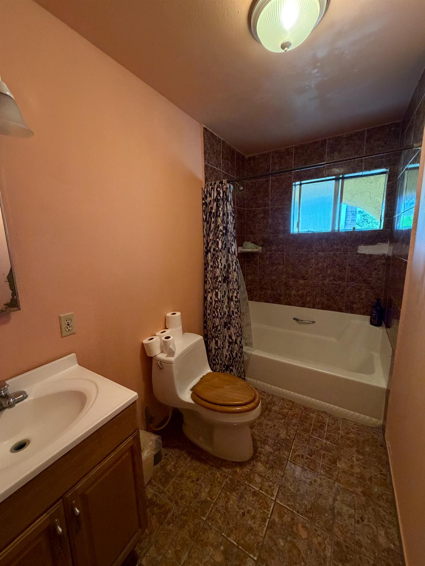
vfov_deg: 102.0
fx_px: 229
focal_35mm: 14
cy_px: 283
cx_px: 212
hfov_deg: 85.7
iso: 500
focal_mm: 2.22
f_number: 2.2
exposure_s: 1/60
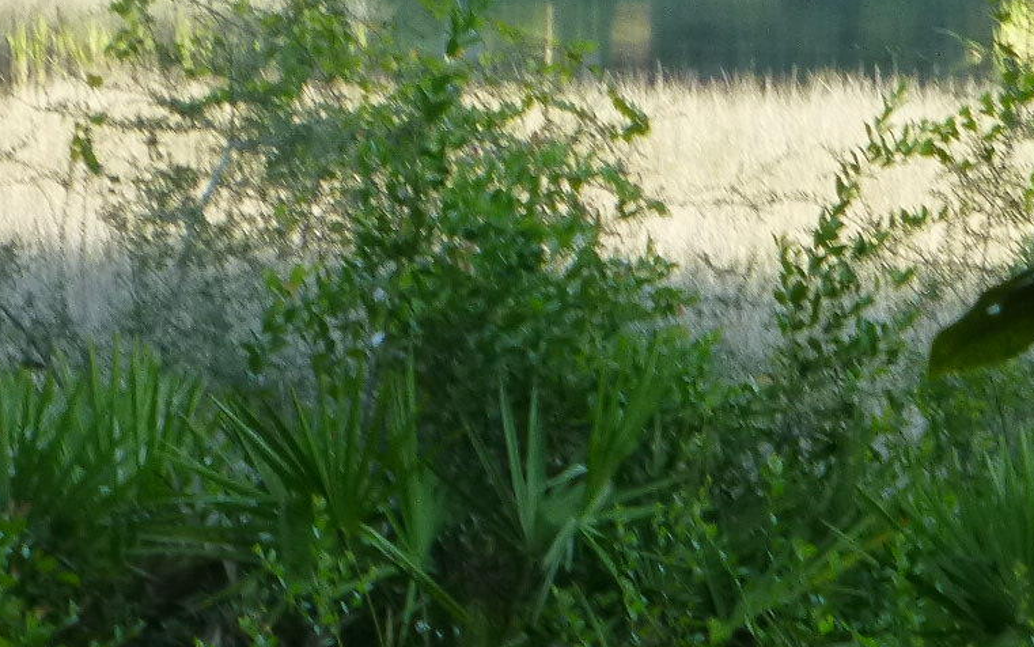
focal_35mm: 348
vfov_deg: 3.8
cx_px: 130
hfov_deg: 6.0
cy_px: 39
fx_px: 9809
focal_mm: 21.8
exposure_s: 1/80
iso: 200
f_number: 5.4
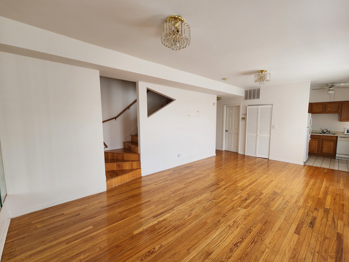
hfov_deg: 101.9
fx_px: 141
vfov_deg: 85.7
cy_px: 135
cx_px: 188
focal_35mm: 14
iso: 64
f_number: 2.2
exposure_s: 1/120
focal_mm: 2.2
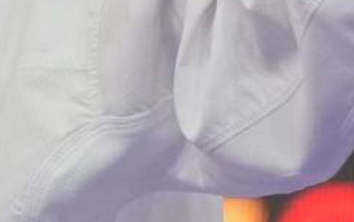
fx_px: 22112
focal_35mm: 2292
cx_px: 81
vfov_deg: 0.6
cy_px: 16
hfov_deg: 0.9
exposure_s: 1/1000
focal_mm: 200
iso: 2000
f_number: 2.8
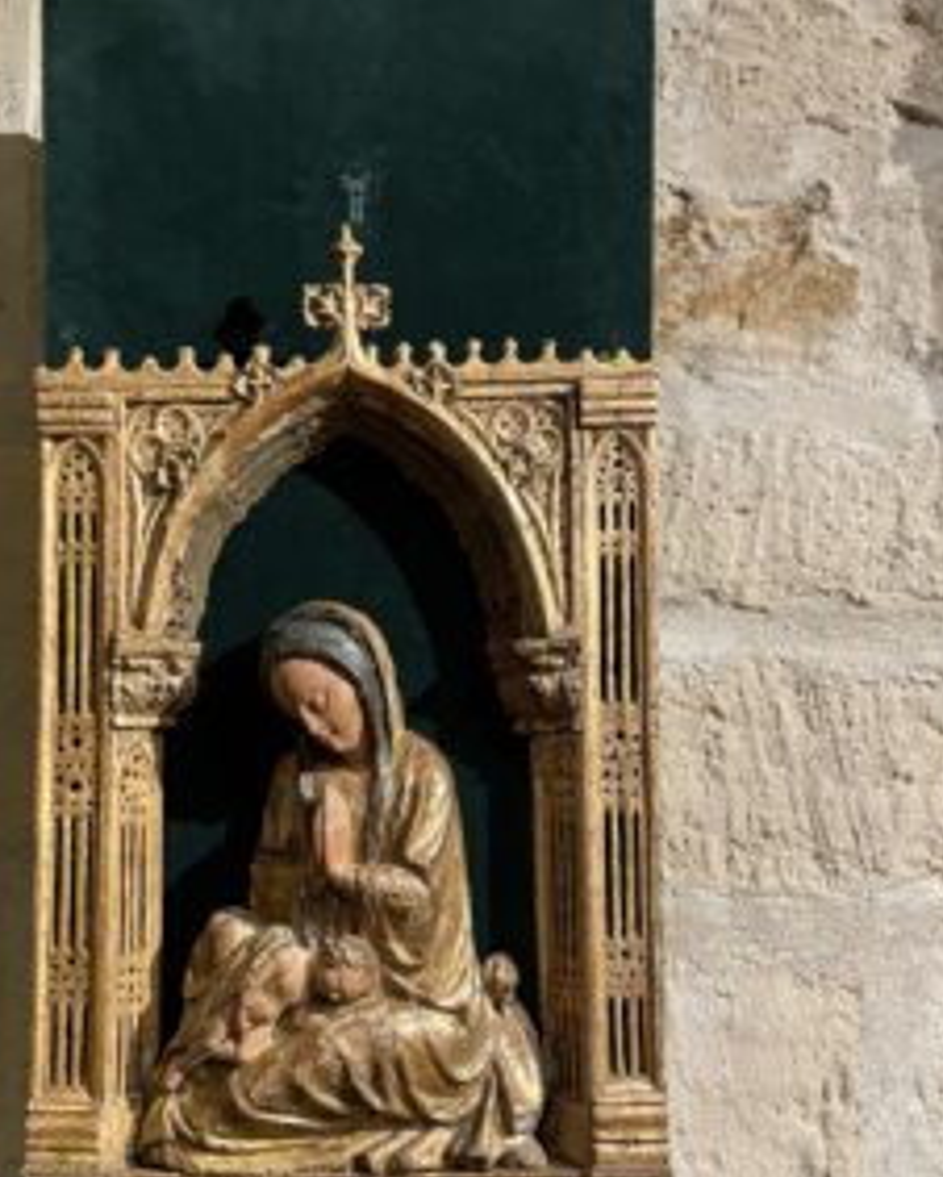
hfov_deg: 40.9
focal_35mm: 36
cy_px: 764
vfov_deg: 49.6
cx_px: 350
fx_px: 1255
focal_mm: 4.2
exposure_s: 1/50
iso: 125
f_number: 1.6
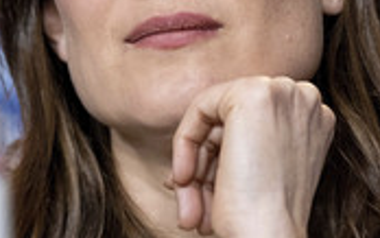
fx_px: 5741
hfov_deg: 3.8
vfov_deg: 2.4
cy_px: -4
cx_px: 75
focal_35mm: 554
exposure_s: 1/240
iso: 2000
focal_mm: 140
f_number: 2.8
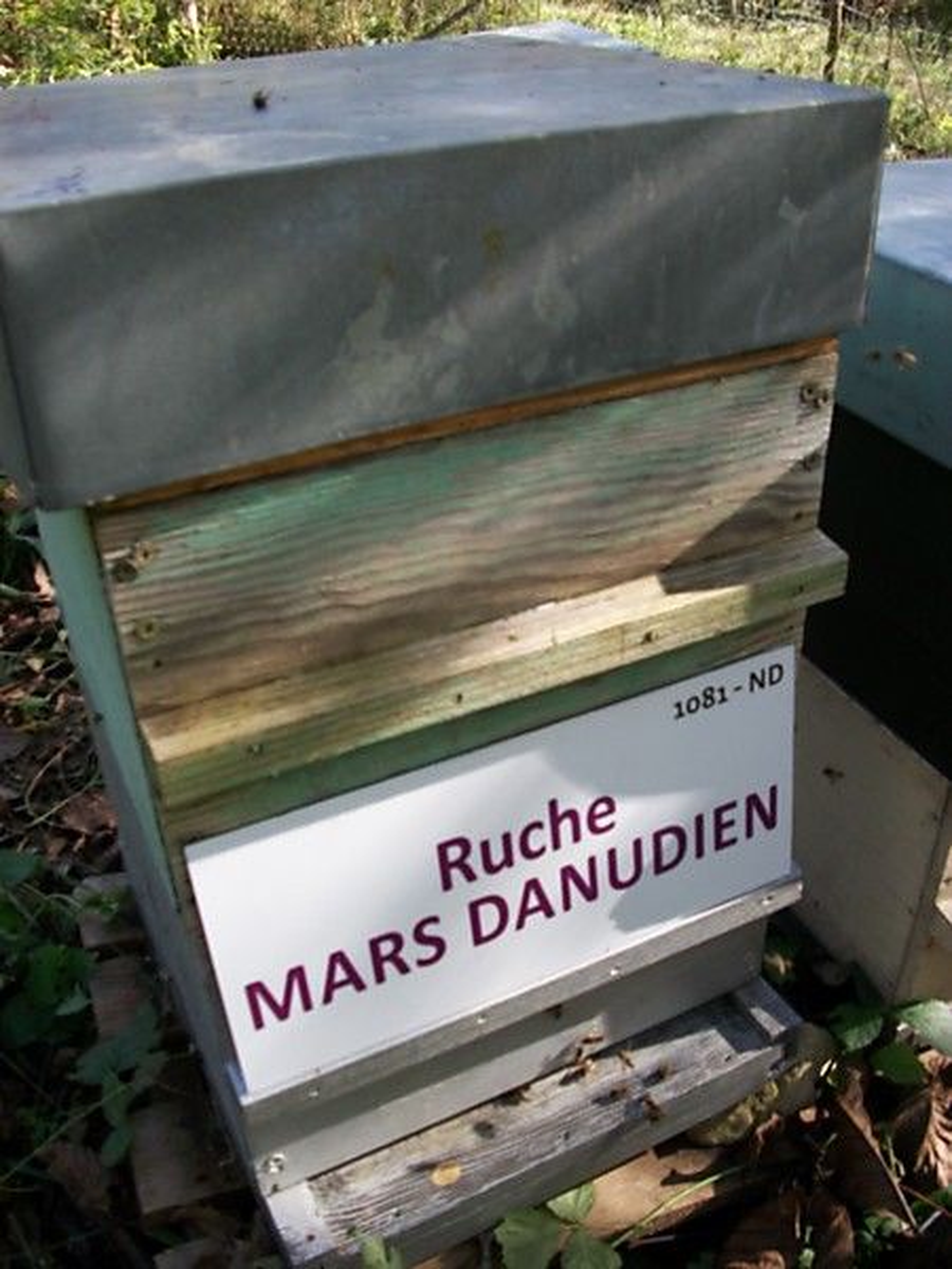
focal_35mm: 32
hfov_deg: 44.2
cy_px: 634
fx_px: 1173
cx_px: 476
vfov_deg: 56.8
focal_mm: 5.7
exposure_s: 1/125
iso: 80
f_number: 2.9
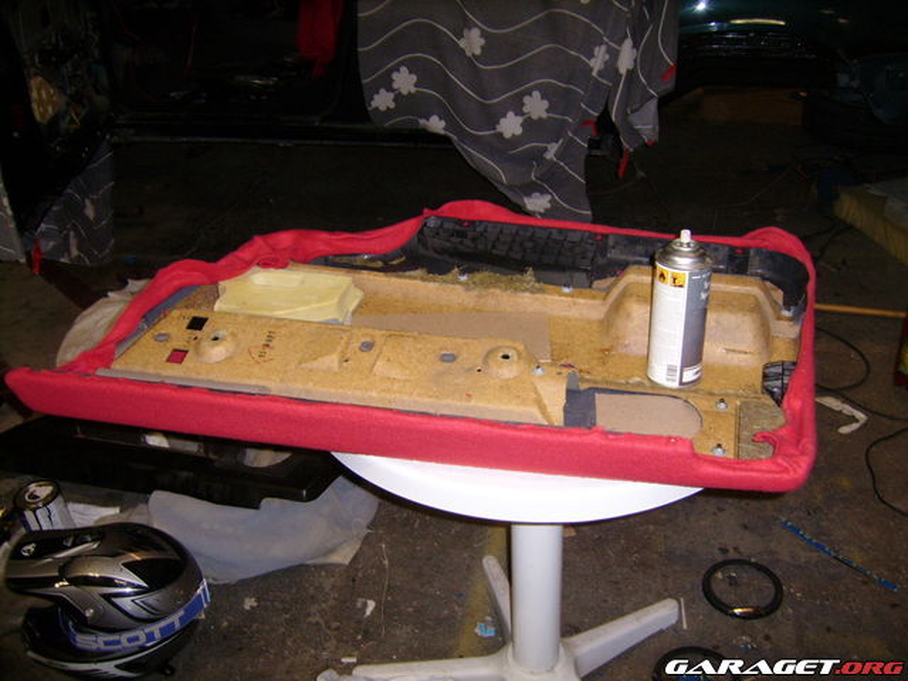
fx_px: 918
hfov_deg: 52.6
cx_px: 454
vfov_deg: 40.7
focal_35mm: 35
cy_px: 340
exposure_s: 1/30
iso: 142
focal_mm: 5.95
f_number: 2.8
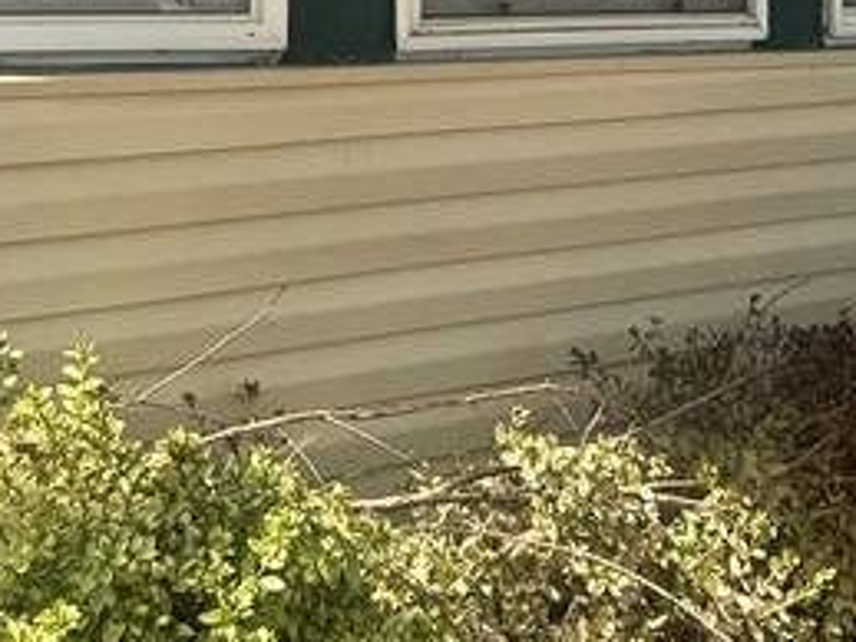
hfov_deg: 20.6
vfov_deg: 15.0
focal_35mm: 95
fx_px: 2348
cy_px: -126
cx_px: 334
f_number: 1.78
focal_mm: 6.76
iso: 80
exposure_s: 1/1721
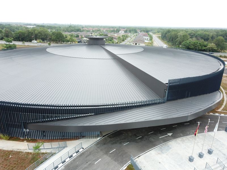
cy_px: 85
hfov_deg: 67.3
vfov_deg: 53.1
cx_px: 114
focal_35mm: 26
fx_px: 170
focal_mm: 4.73
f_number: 2.2
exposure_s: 1/100
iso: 196
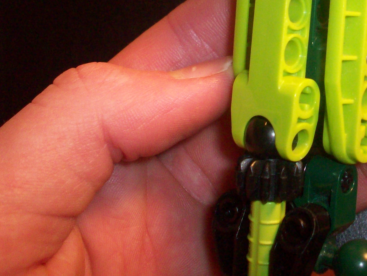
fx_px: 689
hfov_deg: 28.8
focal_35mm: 65
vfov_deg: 22.2
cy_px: 42
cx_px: 319
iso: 160
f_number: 2.8
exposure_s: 1/64
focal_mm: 6.2
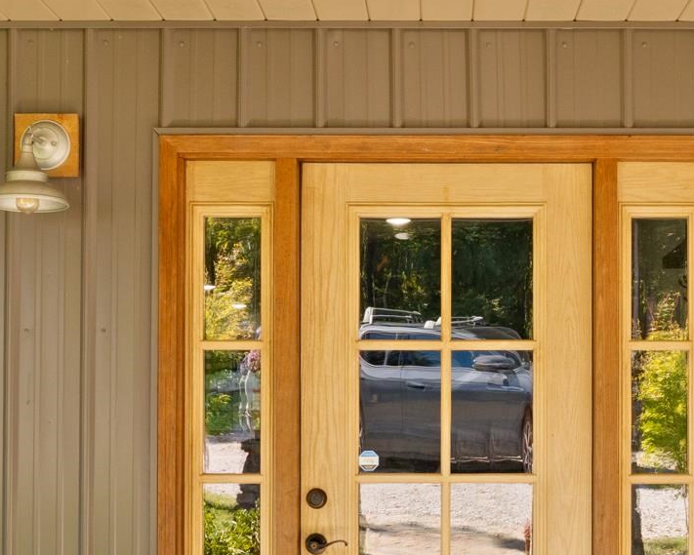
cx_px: 441
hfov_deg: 27.9
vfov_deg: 22.3
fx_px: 1393
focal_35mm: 68
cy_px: 440
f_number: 9
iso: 200
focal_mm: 13.7
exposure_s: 1/50
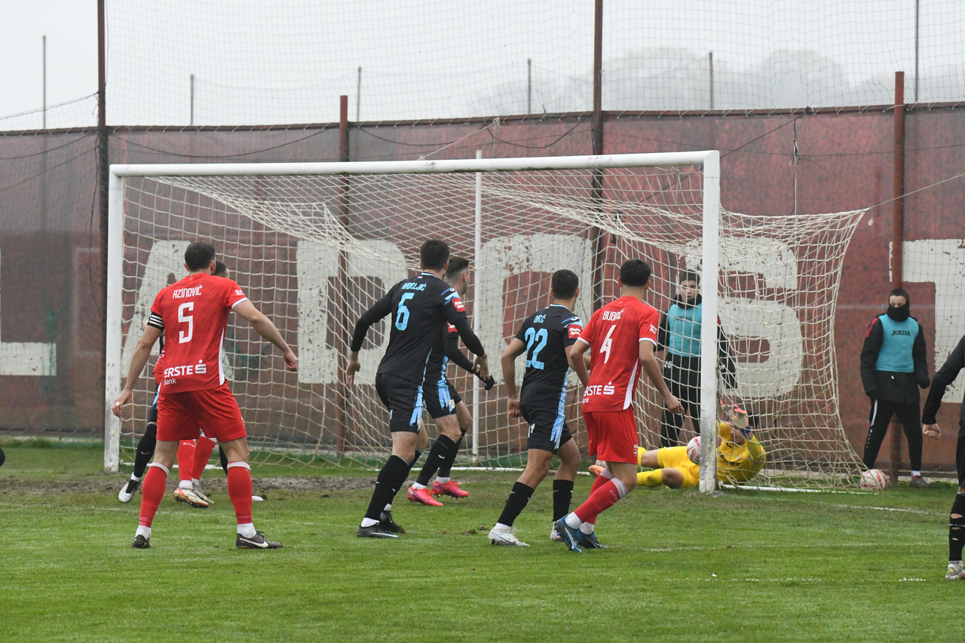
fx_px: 5816
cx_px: 482
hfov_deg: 9.5
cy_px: 322
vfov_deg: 6.3
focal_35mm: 217
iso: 6400
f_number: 4.5
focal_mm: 145
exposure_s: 1/2000
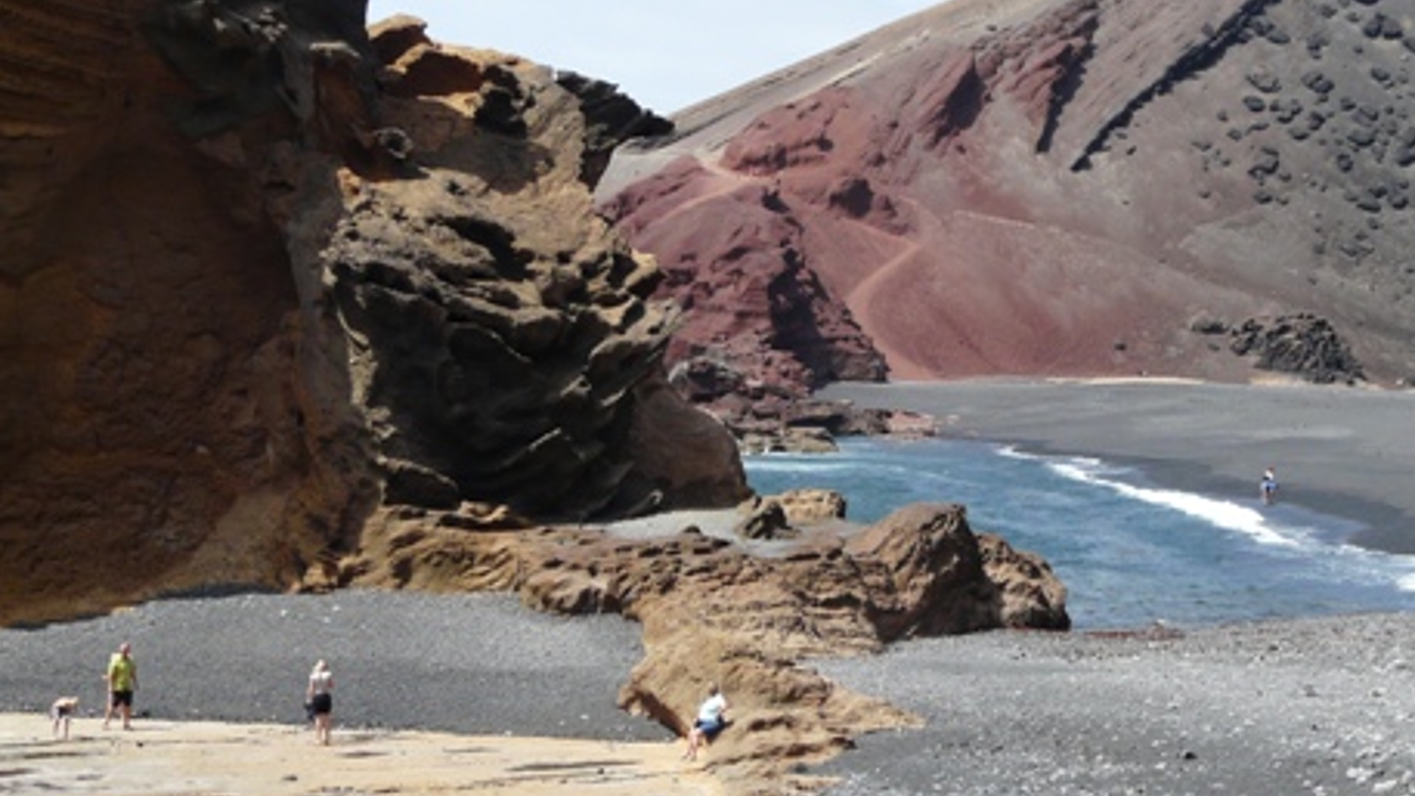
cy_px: 406
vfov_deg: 12.7
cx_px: 937
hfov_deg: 22.4
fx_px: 3564
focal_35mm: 95
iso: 100
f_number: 5.6
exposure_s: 1/250
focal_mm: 10
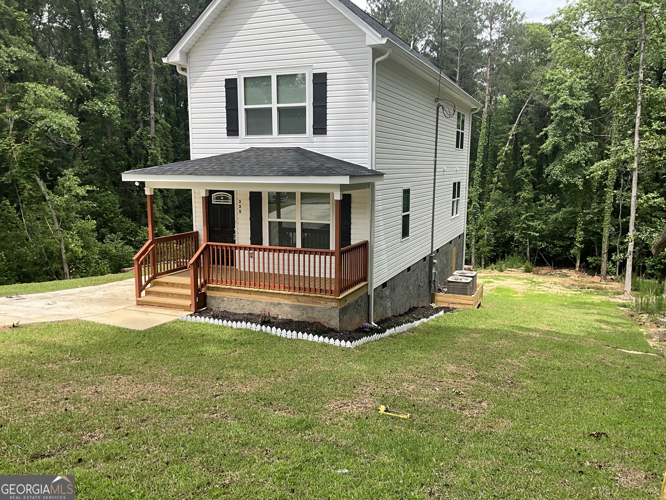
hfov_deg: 61.7
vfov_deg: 48.2
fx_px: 558
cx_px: 333
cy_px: 250
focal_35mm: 29
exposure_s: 1/545
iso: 25
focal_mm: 3
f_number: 1.8
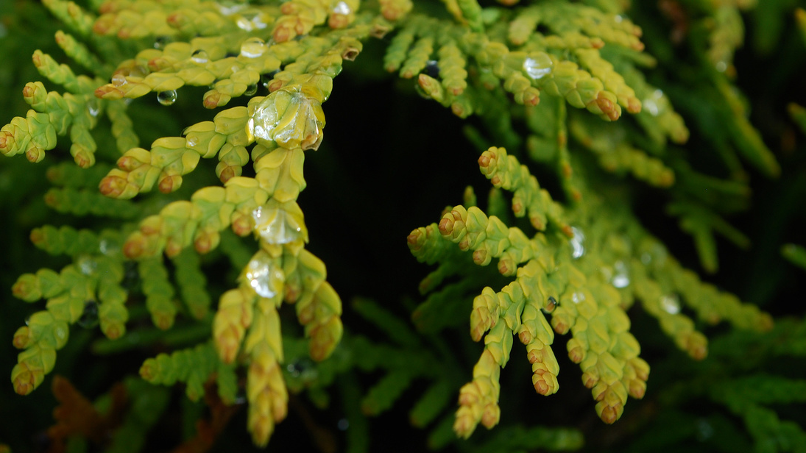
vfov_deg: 10.9
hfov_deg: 19.3
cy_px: 121
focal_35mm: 111
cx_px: 293
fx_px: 2365
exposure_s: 1/80
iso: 200
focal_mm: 55
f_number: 8
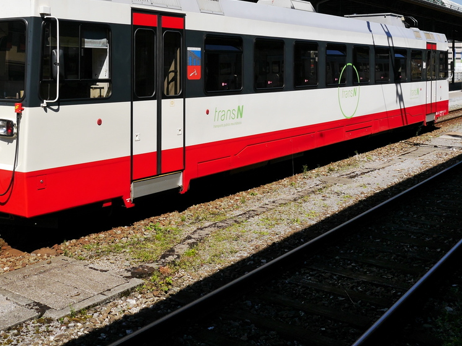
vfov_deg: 31.4
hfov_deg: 41.7
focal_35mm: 45
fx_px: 600
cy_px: 74
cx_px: 164
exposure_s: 1/500
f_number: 8
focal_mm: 14
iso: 160
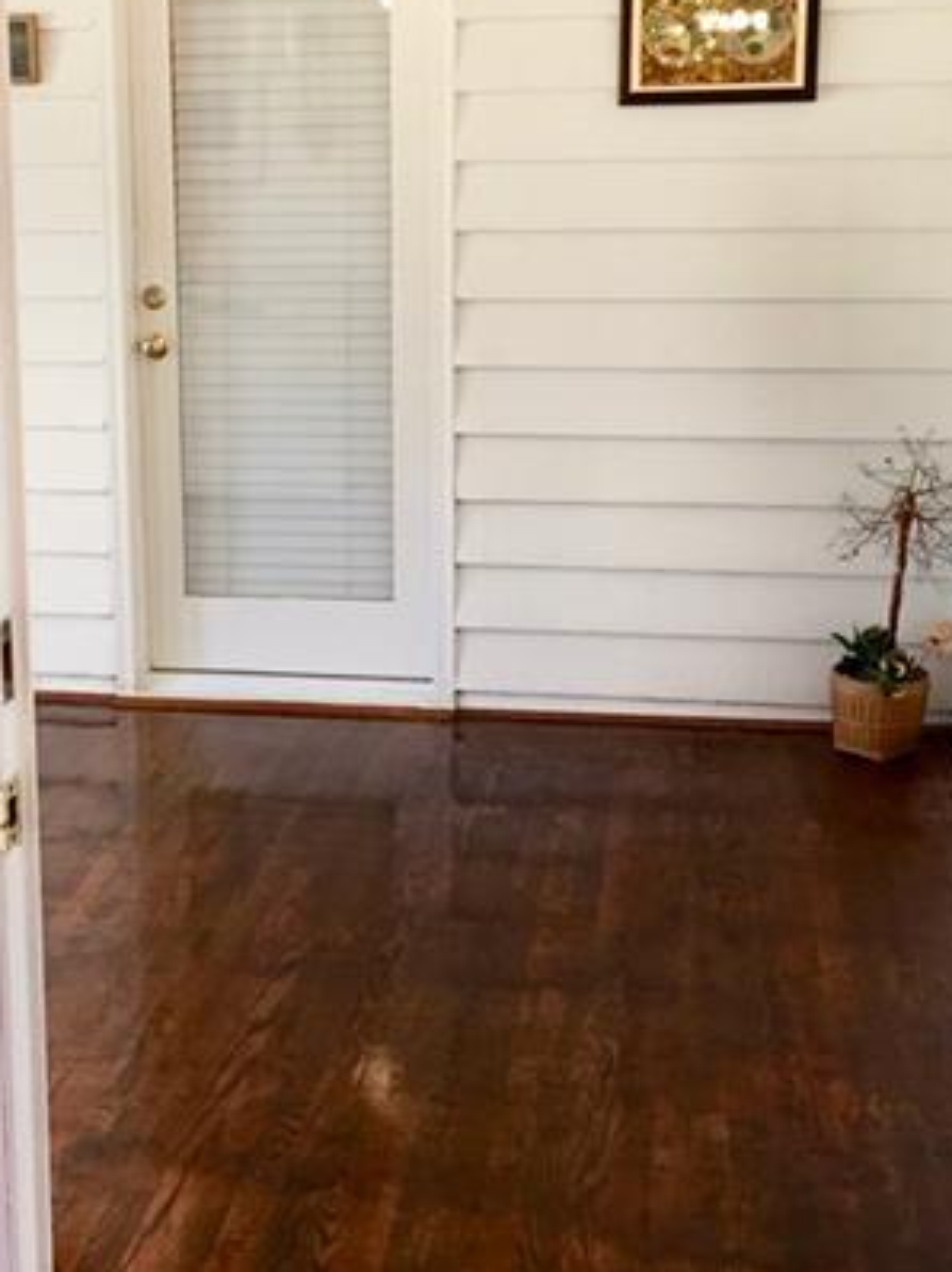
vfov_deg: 34.3
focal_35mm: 56
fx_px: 2056
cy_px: 569
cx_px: 256
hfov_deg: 25.8
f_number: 2.2
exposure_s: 1/30
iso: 100
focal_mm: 4.15
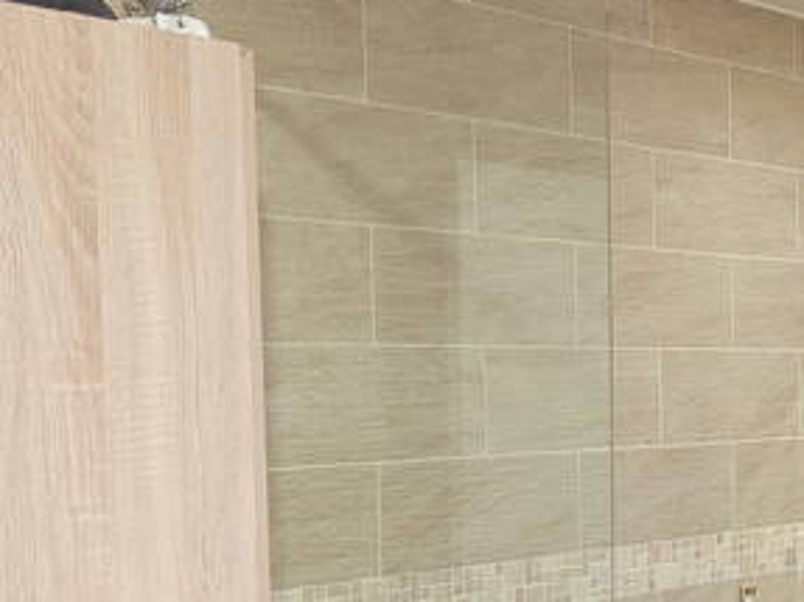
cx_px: 1039
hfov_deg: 25.4
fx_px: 1532
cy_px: 563
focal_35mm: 66
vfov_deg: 21.6
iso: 432
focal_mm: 5.24
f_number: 1.7
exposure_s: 1/50
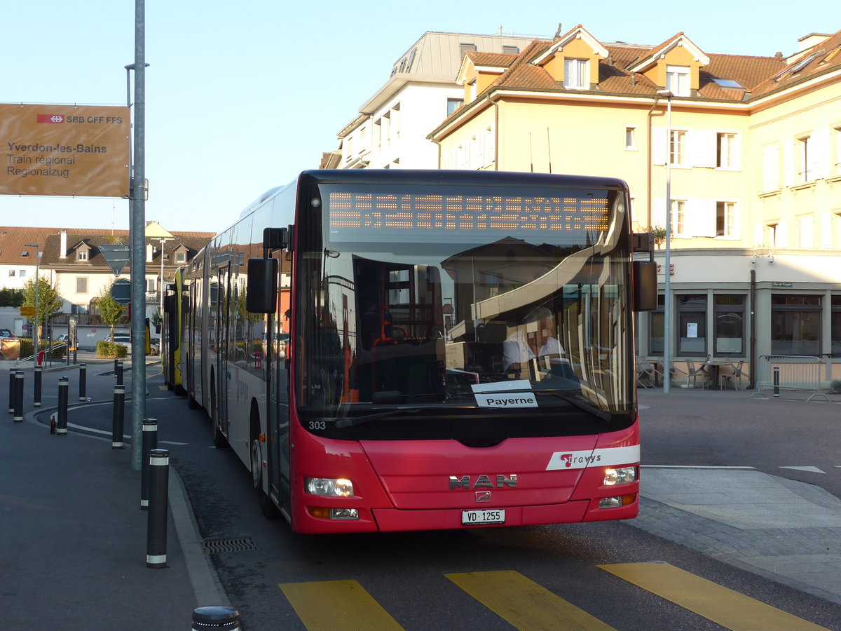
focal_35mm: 49
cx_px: 420
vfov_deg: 29.7
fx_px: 1190
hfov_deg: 38.9
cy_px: 316
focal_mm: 10.1
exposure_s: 1/250
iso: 80
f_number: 3.2
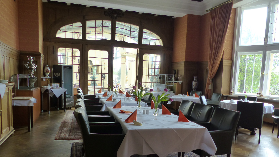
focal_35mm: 29
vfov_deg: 39.7
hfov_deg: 66.1
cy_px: 103
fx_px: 215
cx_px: 138
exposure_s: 1/100
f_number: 2.8
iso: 320
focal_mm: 4.5
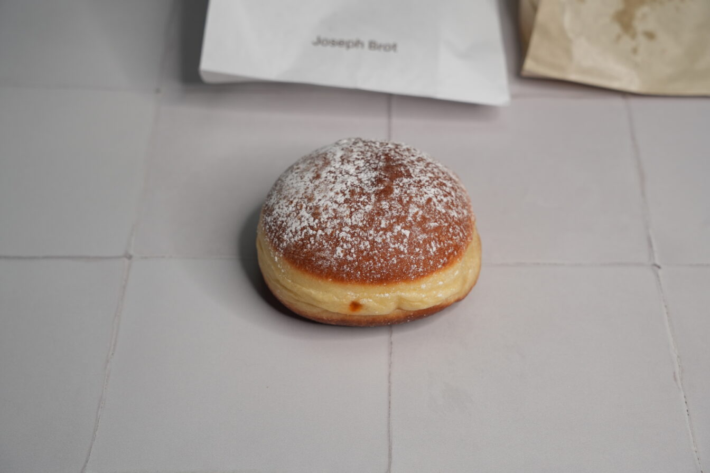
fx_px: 1380
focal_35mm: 70
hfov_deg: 28.8
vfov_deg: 19.5
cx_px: 355
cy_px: 236
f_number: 6.3
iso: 640
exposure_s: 1/200
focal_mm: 70
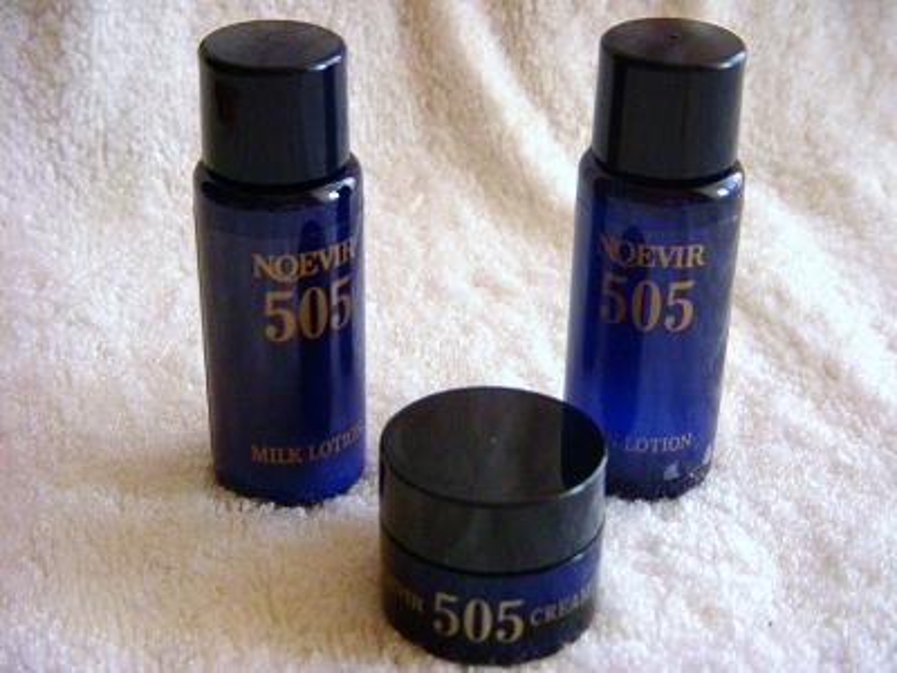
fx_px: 1710
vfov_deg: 22.3
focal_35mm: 66
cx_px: 448
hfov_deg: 29.4
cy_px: 336
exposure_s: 1/50
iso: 200
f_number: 3.7
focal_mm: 11
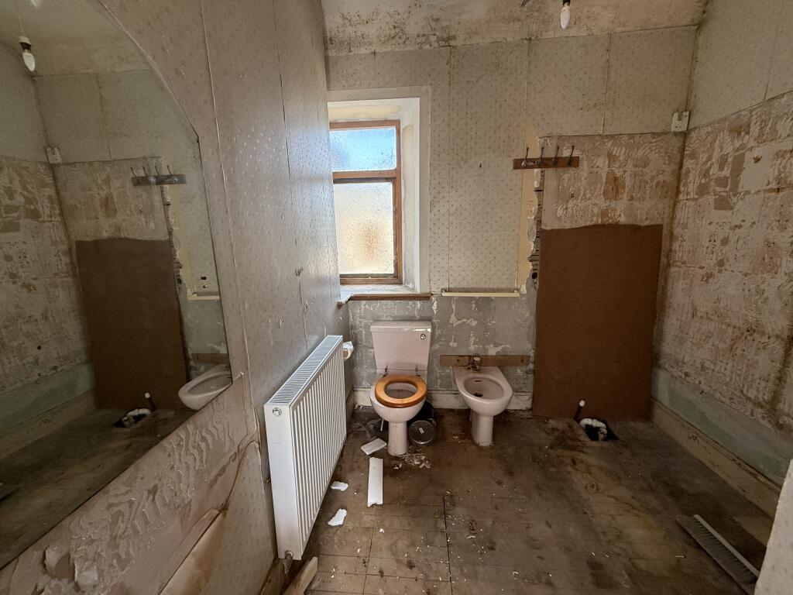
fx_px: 321
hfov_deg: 102.1
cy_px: 298
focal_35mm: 14
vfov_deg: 85.7
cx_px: 396
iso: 200
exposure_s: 1/99
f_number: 2.2
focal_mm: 2.22
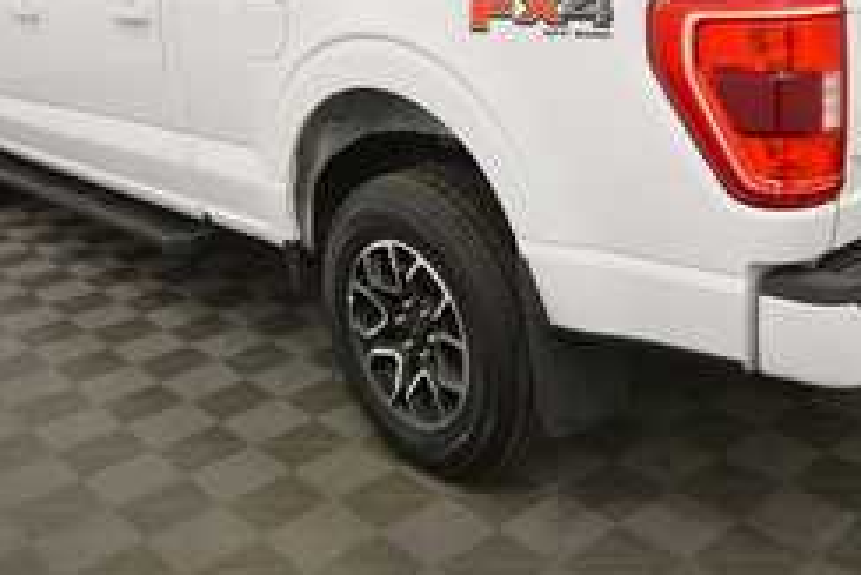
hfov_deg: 47.0
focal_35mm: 41
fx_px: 981
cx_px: 529
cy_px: 118
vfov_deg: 31.8
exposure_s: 1/200
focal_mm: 17
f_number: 5.3
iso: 800
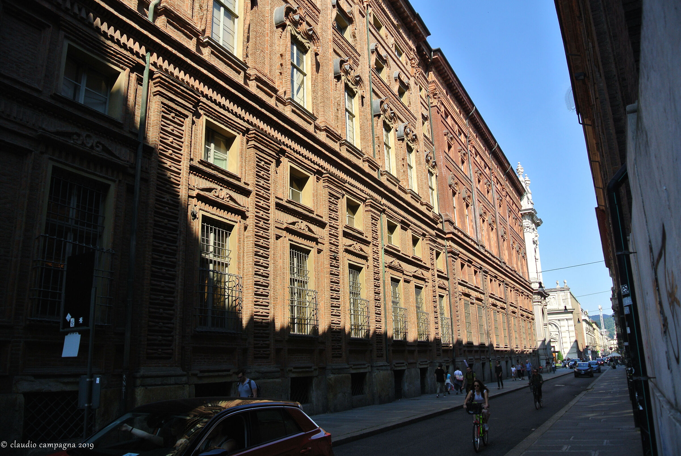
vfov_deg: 48.1
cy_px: 228
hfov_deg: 67.3
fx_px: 511
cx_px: 340
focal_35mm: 27
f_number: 4.5
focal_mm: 10
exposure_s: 1/500
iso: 100
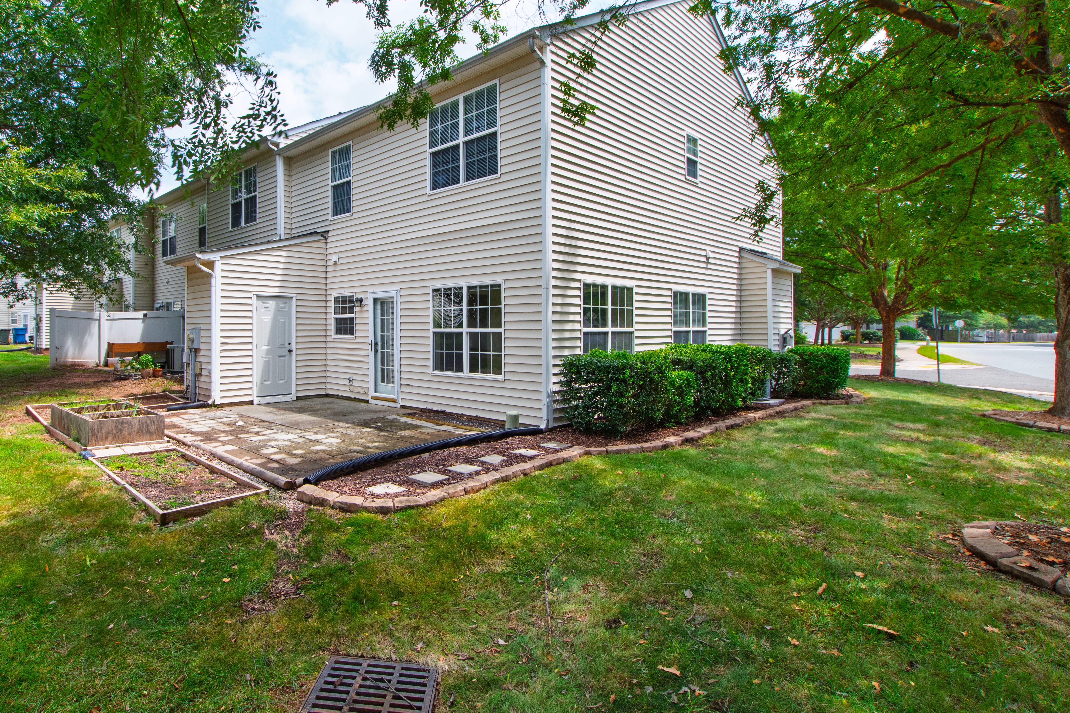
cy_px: 317
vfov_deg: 67.2
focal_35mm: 18
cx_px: 430
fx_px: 535
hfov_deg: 88.9
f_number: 8
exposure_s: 1/160
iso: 200
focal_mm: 10
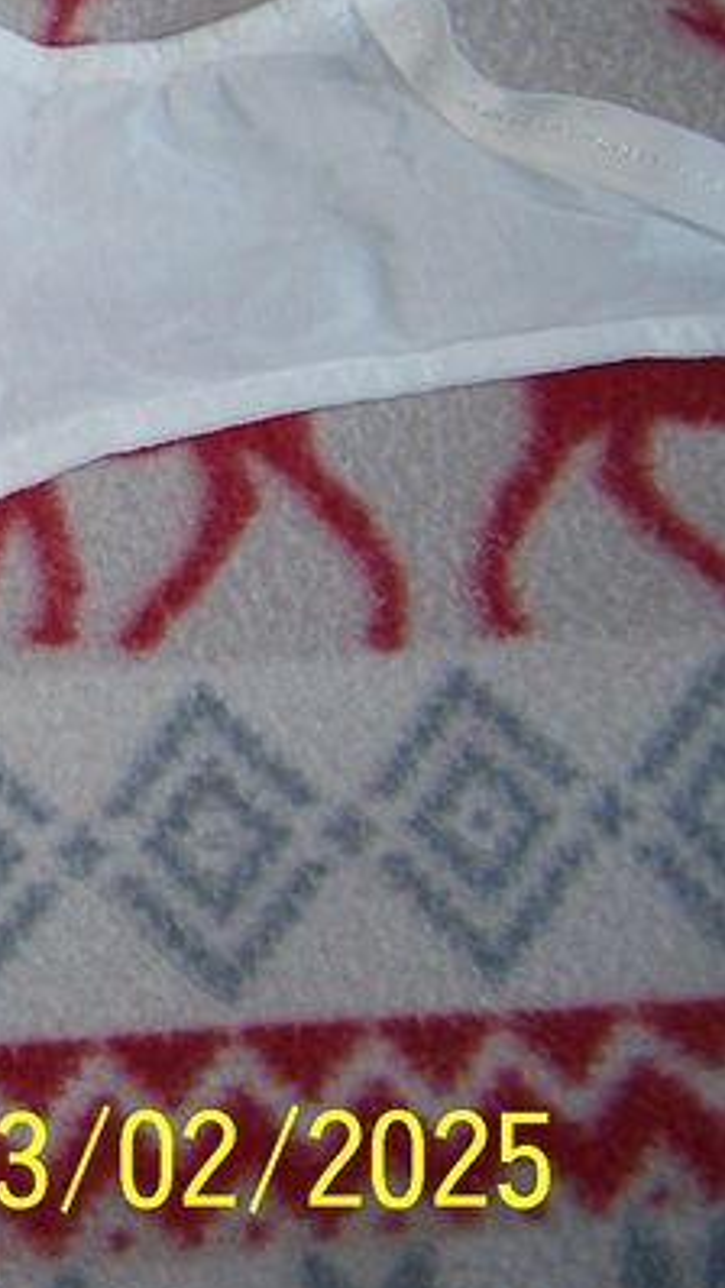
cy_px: 269
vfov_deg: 20.3
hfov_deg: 10.4
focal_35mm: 104
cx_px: -887
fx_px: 3553
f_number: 2.8
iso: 80
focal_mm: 6.3
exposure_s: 1/60
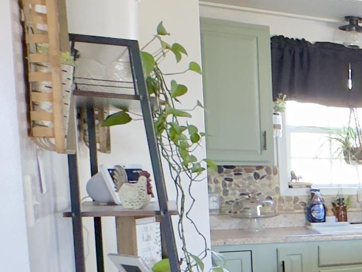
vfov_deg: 23.6
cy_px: 228
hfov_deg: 20.2
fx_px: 638
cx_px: 685
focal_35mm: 61
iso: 1000
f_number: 2.2
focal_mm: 2.22
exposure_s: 1/60
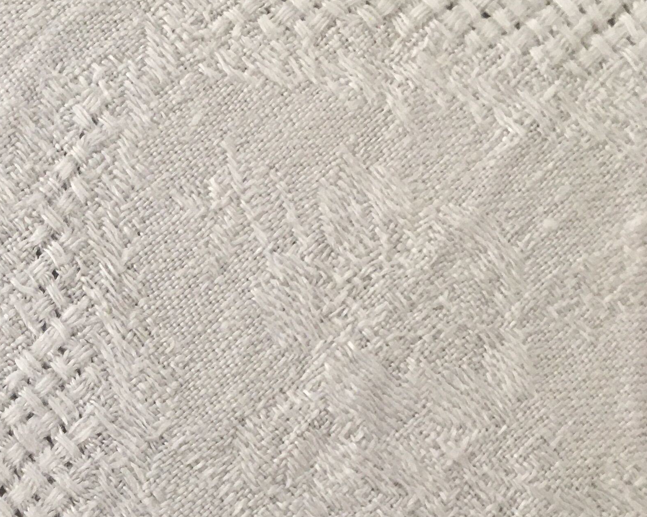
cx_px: 51
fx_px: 1379
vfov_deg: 20.7
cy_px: 498
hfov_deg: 25.5
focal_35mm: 72
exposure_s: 1/33
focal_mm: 4.15
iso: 40
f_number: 2.2
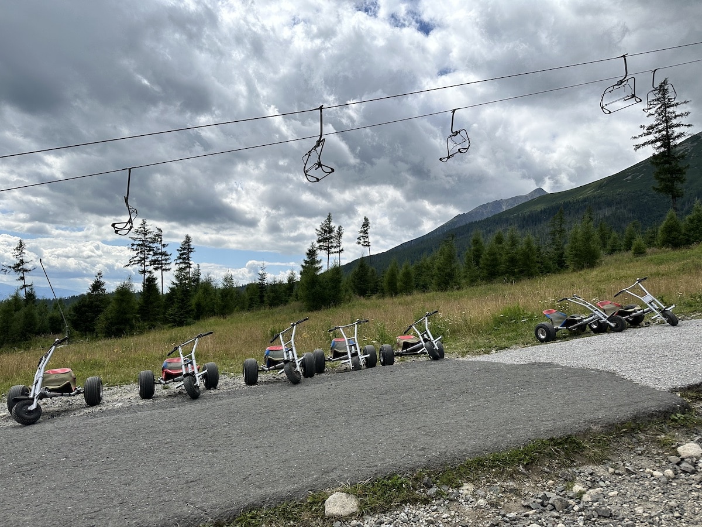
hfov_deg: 71.6
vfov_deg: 56.8
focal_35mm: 24
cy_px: 264
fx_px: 487
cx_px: 351
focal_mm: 6.86
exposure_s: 1/7576
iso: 80
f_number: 1.78
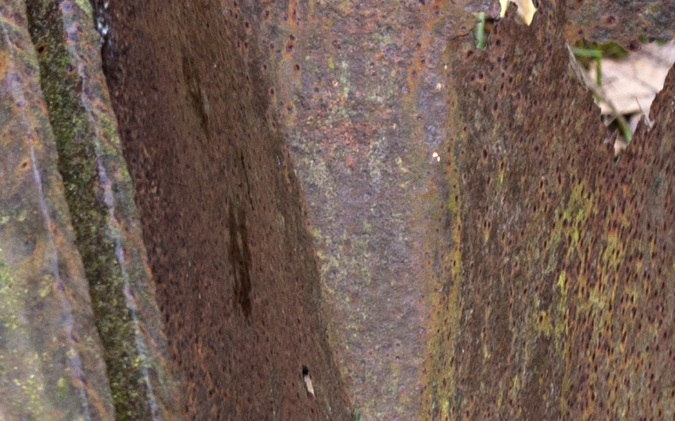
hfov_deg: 6.2
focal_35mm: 321
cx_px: -971
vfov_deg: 4.1
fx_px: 5904
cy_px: 75
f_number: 8
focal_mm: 55
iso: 320
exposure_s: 1/60
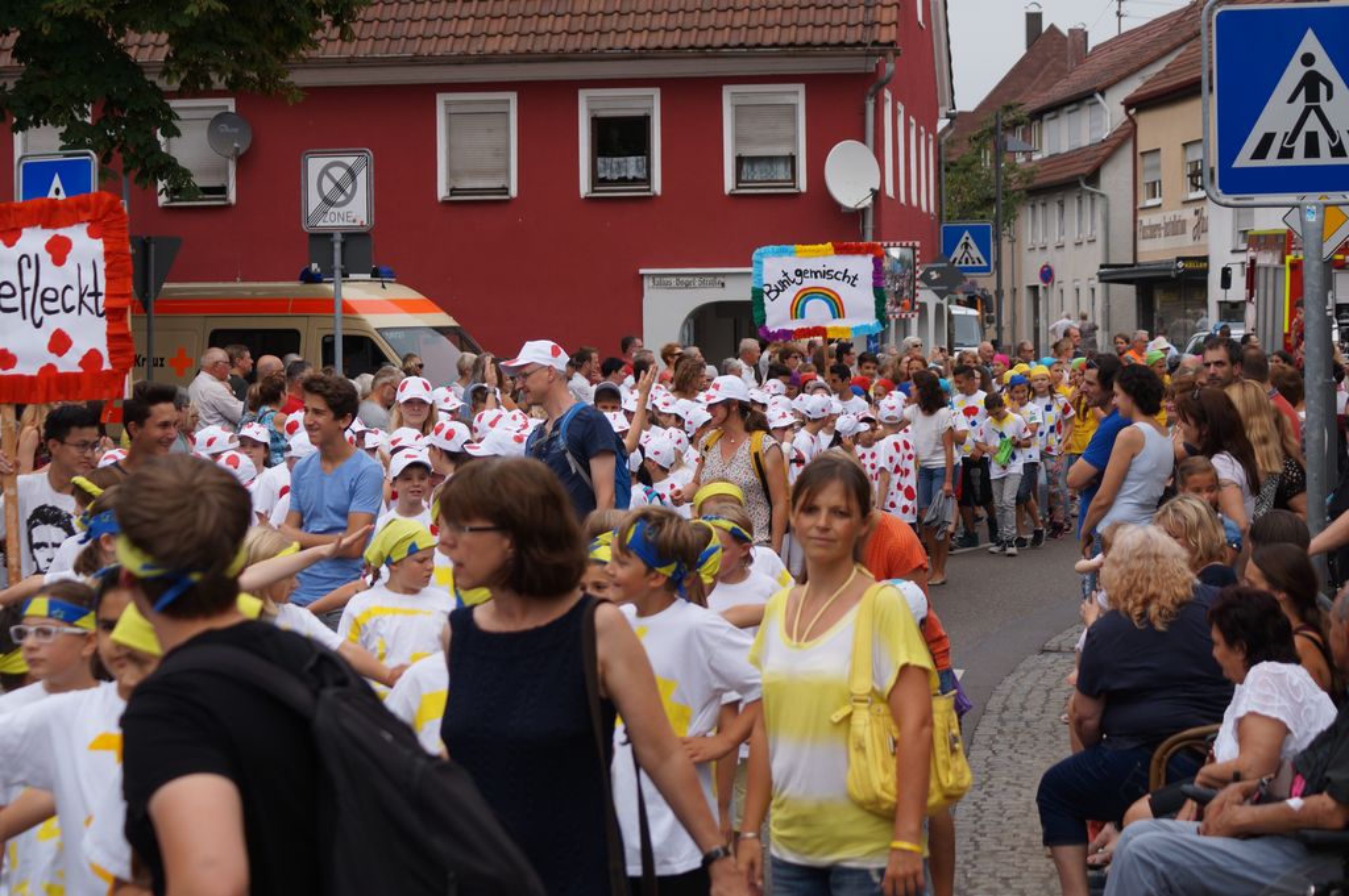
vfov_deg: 16.5
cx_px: 674
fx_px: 3089
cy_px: 448
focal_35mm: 82
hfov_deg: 24.6
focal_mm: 55
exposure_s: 1/250
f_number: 5.6
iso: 100
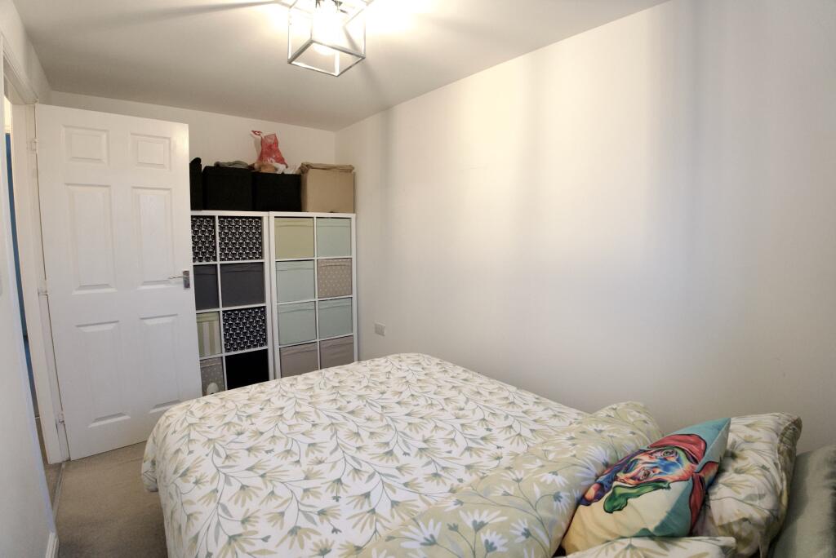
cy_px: 279
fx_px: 372
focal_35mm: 16
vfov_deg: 73.8
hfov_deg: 96.7
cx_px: 418
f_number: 6.3
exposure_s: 1/80
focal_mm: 16
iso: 4000
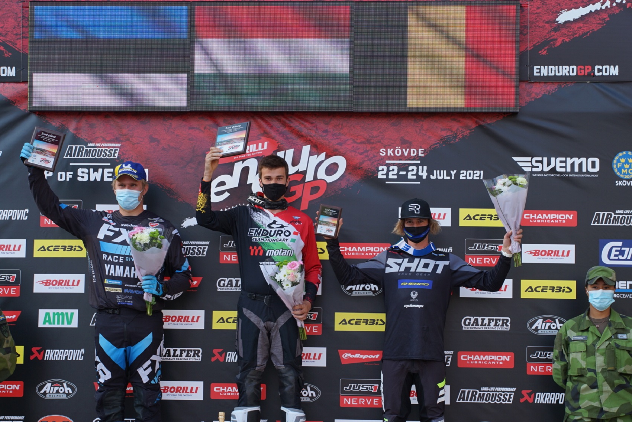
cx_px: 316
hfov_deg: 19.6
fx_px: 1827
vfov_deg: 13.2
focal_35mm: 104
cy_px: 211
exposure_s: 1/60
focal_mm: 104
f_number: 11
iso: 200
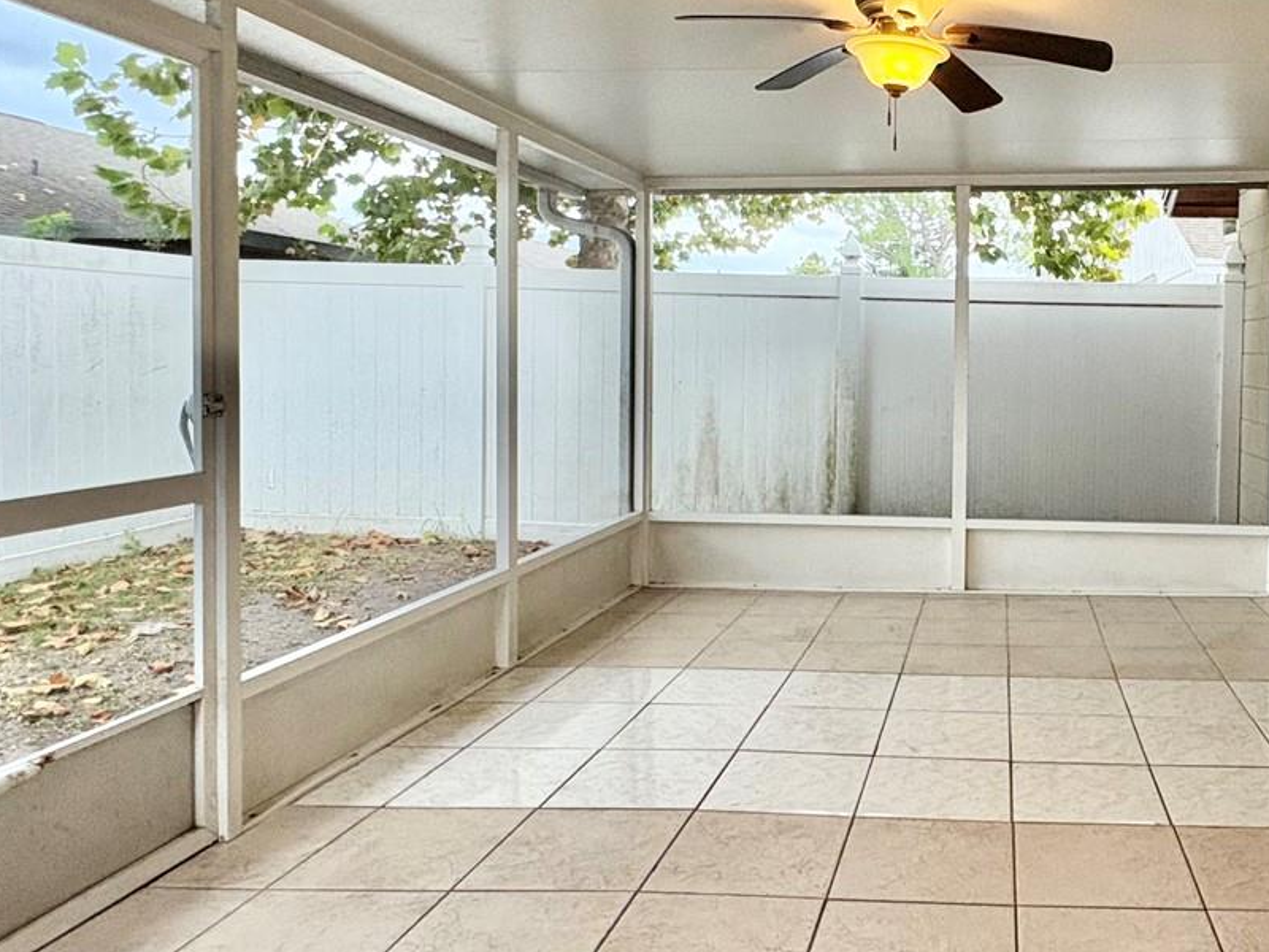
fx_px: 1026
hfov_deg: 59.4
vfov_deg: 49.4
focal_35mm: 28
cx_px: 982
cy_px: 381
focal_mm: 2.22
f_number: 2.2
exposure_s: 1/120
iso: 320
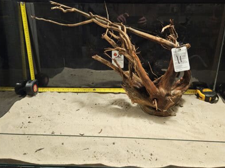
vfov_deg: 51.1
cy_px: 70
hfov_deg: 65.3
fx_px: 175
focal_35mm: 27
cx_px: 119
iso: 640
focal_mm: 5.4
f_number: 1.8
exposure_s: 1/25
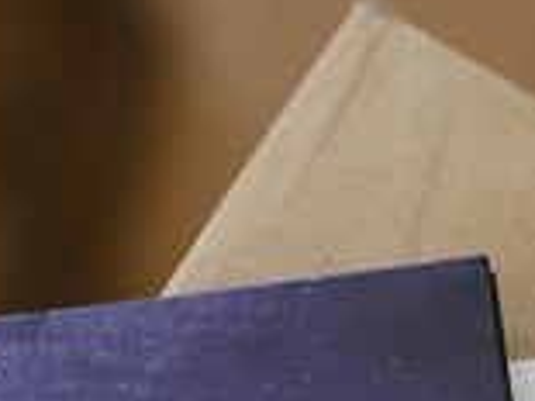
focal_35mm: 119
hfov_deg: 15.6
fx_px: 1838
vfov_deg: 10.9
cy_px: 895
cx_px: 725
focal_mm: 6.3
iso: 80
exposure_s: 1/100
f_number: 1.7
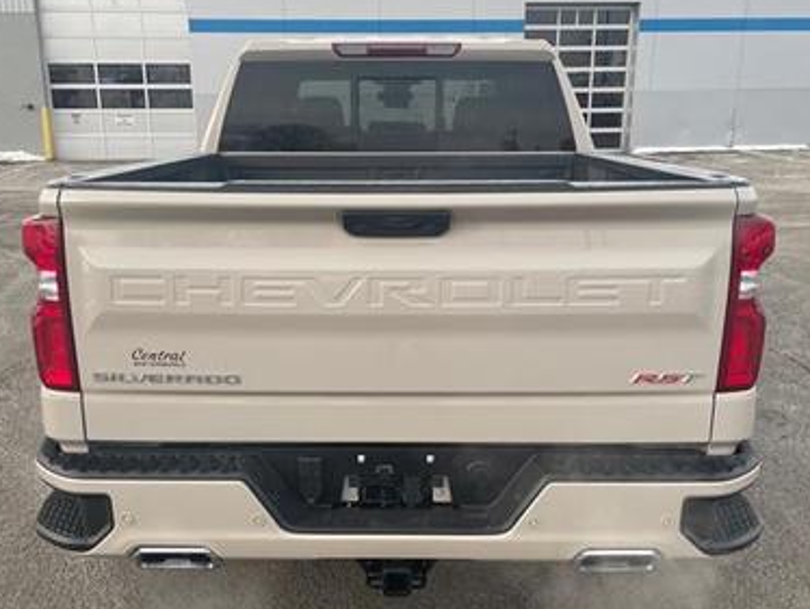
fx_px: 820
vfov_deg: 40.7
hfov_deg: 52.5
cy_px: 310
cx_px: 375
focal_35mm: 35
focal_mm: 4.2
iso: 32
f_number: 1.6
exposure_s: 1/553
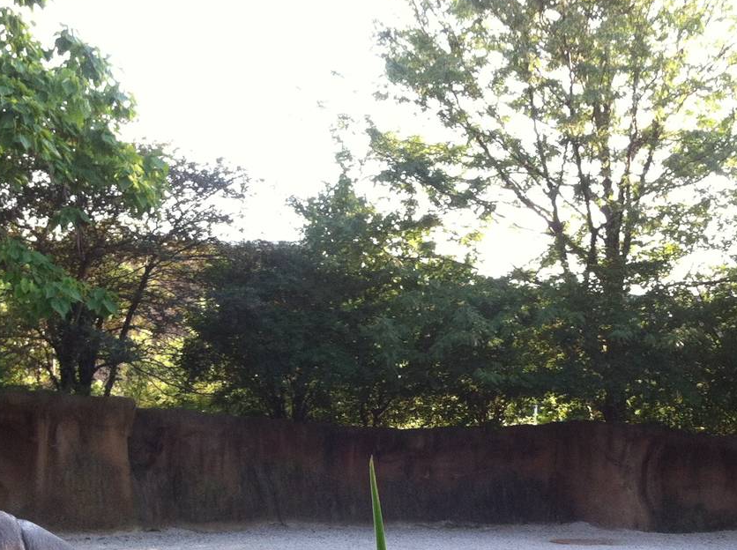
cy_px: 457
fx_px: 1424
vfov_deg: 21.5
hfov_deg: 29.0
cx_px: 387
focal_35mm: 67
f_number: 2.8
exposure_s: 1/120
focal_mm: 3.85
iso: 125
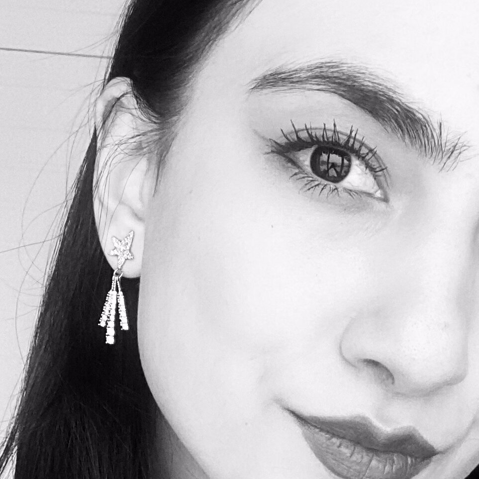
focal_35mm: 85
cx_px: 270
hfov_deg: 20.4
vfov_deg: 19.6
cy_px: 523
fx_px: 1331
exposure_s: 1/94
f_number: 2.2
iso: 100
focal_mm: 2.71
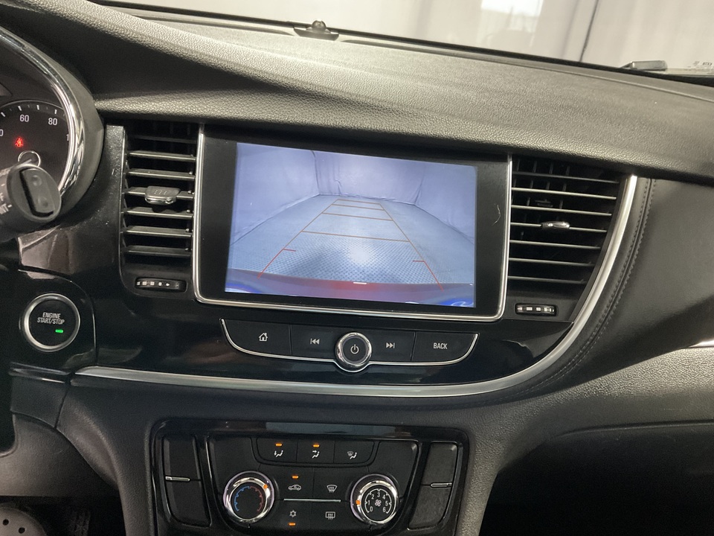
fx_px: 598
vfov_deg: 48.2
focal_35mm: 29
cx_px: 357
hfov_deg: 61.7
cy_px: 268
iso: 200
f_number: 1.8
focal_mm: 3
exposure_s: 1/40
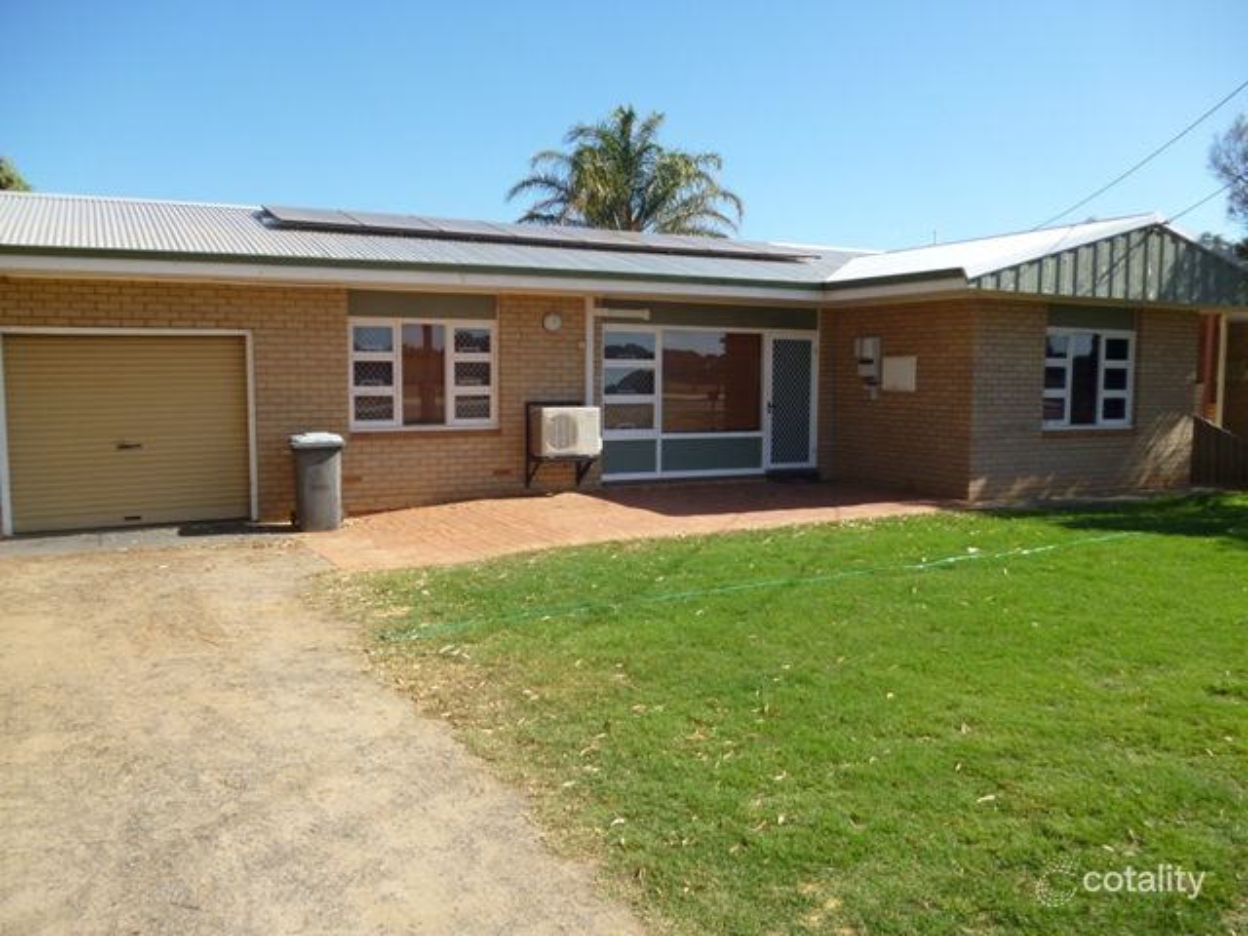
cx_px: 624
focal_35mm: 28
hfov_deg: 63.4
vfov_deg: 49.7
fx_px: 1009
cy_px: 468
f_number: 9
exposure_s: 1/80
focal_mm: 5
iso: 100
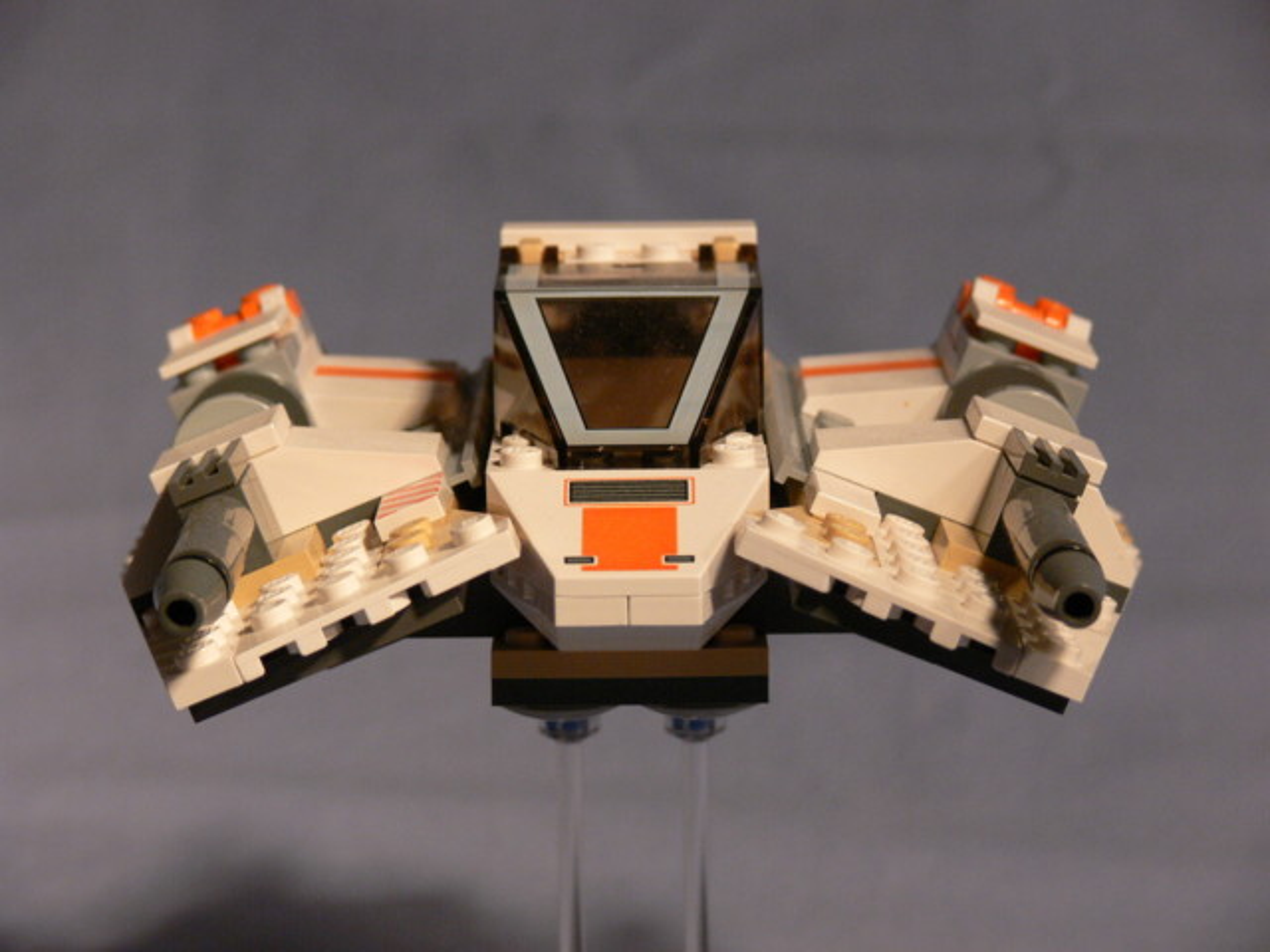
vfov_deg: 10.9
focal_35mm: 136
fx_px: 4990
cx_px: 635
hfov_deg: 14.5
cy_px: 476
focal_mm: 28.8
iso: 200
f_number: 4.5
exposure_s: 1/100
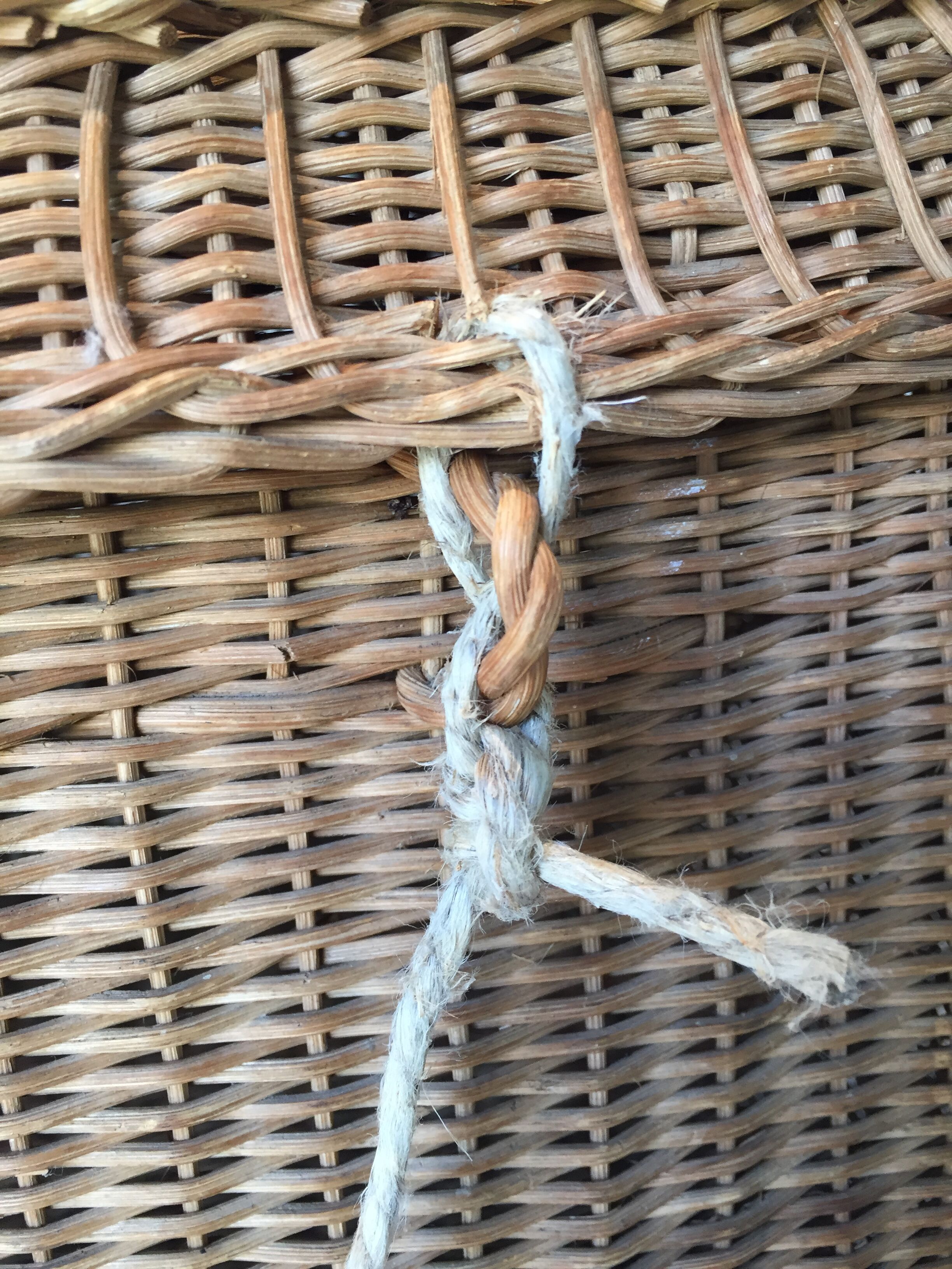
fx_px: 1063
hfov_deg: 48.2
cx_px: 476
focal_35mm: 29
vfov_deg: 61.7
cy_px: 634
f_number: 2.2
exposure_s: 1/33
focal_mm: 4.15
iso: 50
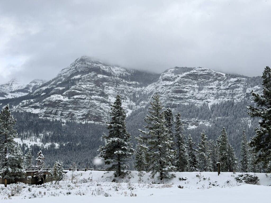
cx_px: 136
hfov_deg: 39.7
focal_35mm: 48
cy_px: 102
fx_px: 376
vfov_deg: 30.3
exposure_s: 1/2865
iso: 64
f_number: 1.78
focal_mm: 6.76
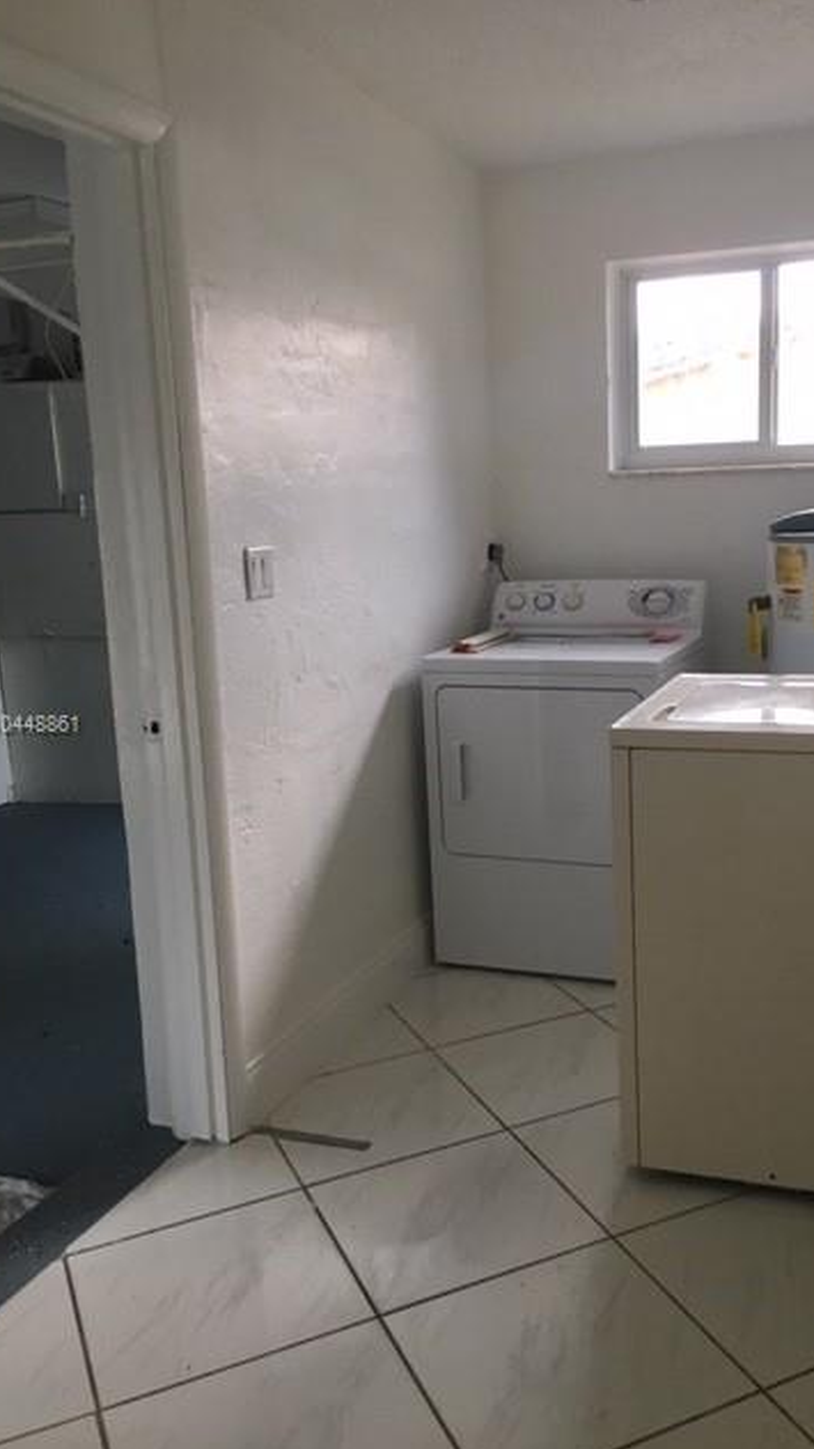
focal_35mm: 32
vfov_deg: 61.0
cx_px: 521
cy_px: 727
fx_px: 1229
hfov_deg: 36.4
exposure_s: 1/30
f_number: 2.2
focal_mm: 4.15
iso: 40
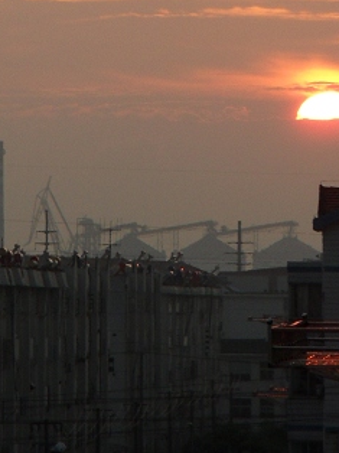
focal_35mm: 612
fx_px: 8002
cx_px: 89
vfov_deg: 3.2
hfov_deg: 2.4
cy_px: 42
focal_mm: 42
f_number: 5.8
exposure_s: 1/180
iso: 100
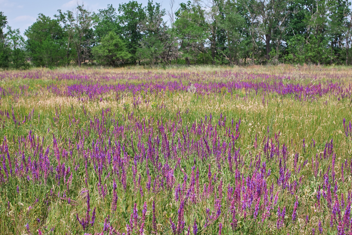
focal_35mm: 52
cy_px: 118
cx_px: 176
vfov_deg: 26.0
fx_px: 508
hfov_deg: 38.2
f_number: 9
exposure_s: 1/500
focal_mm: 35
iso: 320
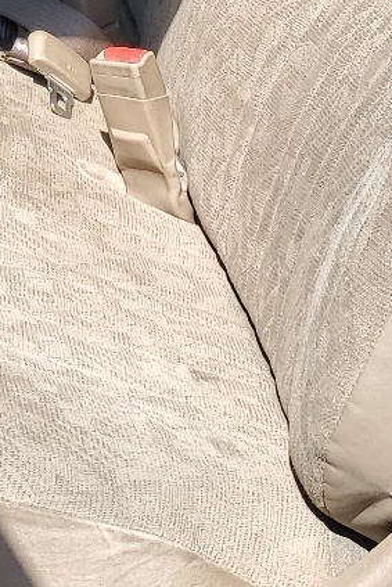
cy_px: -76
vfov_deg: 19.1
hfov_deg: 12.9
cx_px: -145
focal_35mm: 102
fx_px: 1665
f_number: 1.5
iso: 50
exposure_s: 1/1429
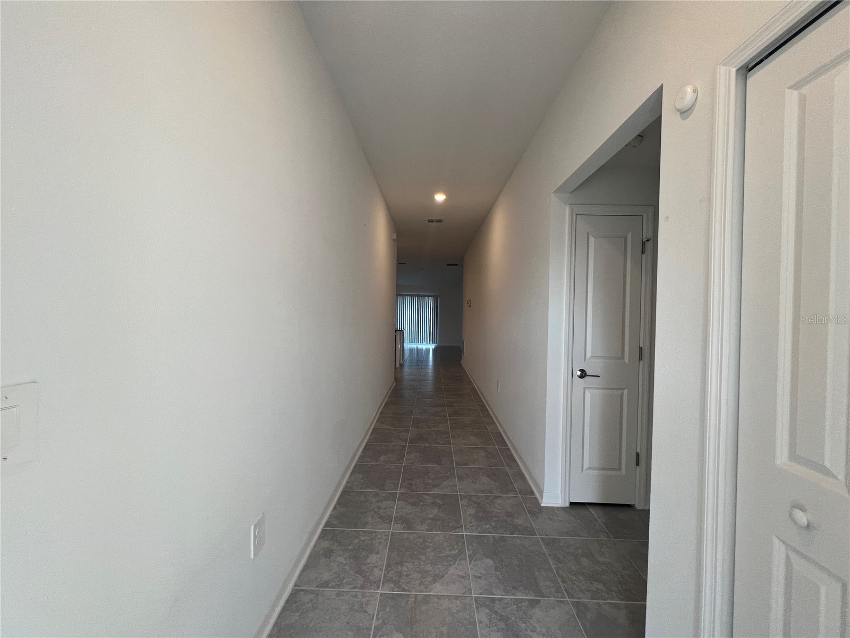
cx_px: 425
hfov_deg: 106.2
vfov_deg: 89.9
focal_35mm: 13
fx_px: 319
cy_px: 319
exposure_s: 1/120
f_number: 1.8
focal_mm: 1.57
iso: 80
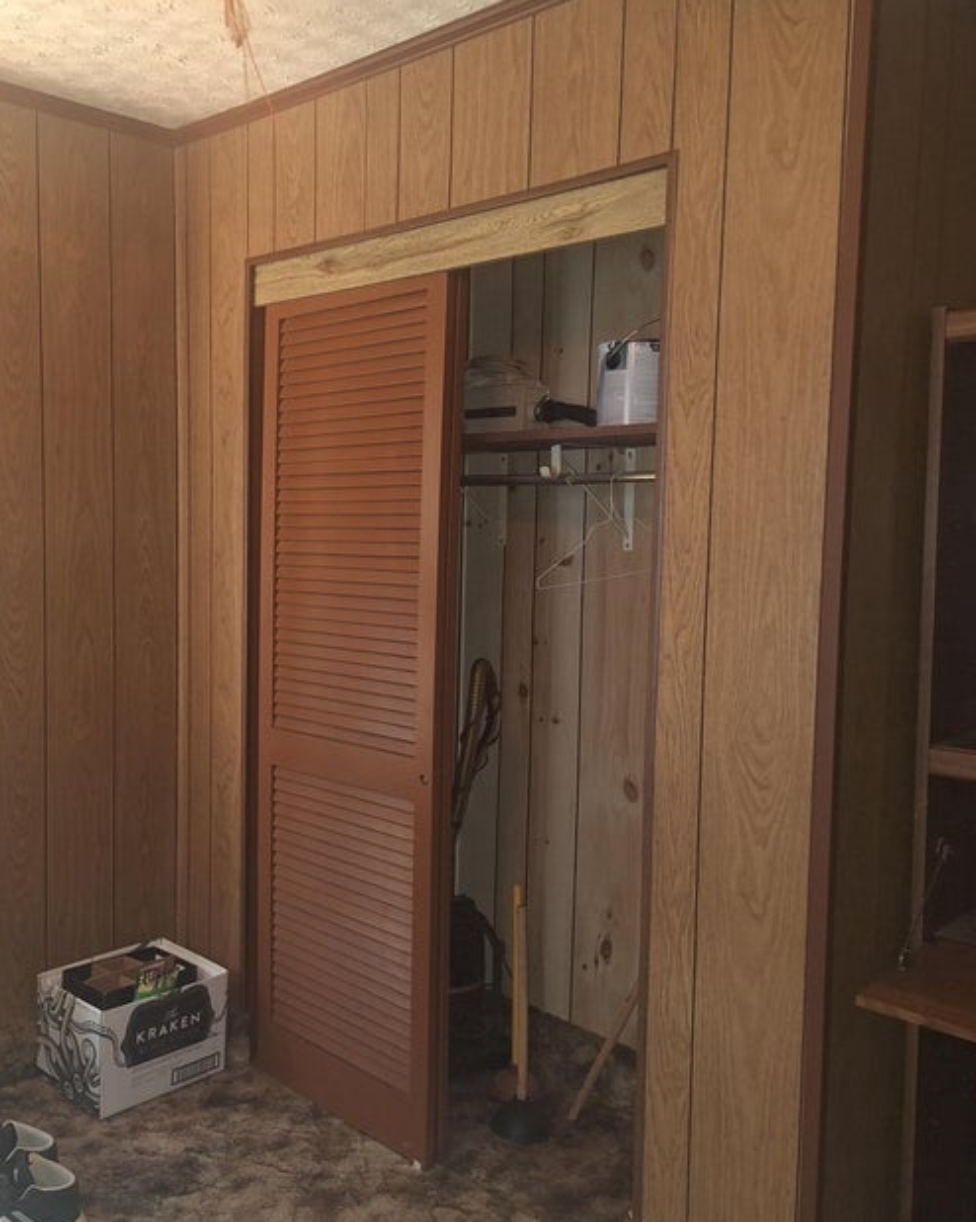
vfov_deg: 57.2
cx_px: 285
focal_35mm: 31
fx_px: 1120
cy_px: 629
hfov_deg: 46.0
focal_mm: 5.54
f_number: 1.8
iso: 200
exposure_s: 1/40
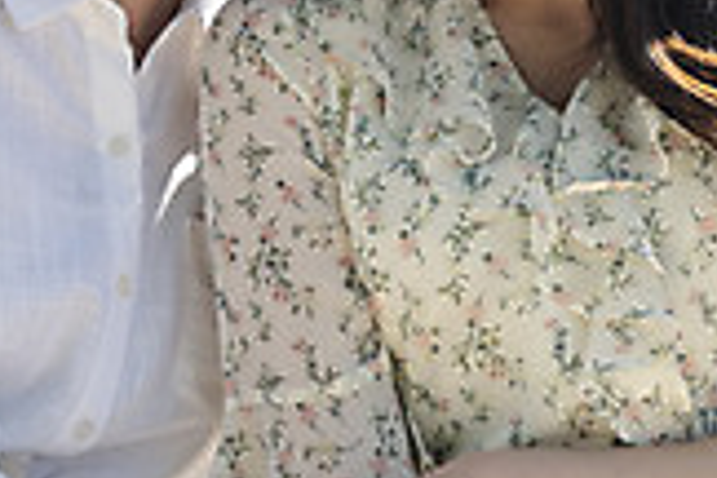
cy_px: -150
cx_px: -77
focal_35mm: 230
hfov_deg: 8.9
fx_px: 4580
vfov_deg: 5.9
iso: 100
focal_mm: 62
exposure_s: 1/2000
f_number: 2.8
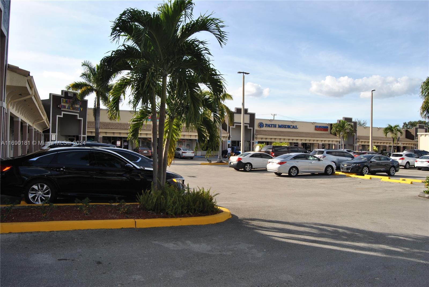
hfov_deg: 67.3
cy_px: 144
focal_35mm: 27
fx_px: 322
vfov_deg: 48.0
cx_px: 214
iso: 100
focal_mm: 18
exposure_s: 1/200
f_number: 8
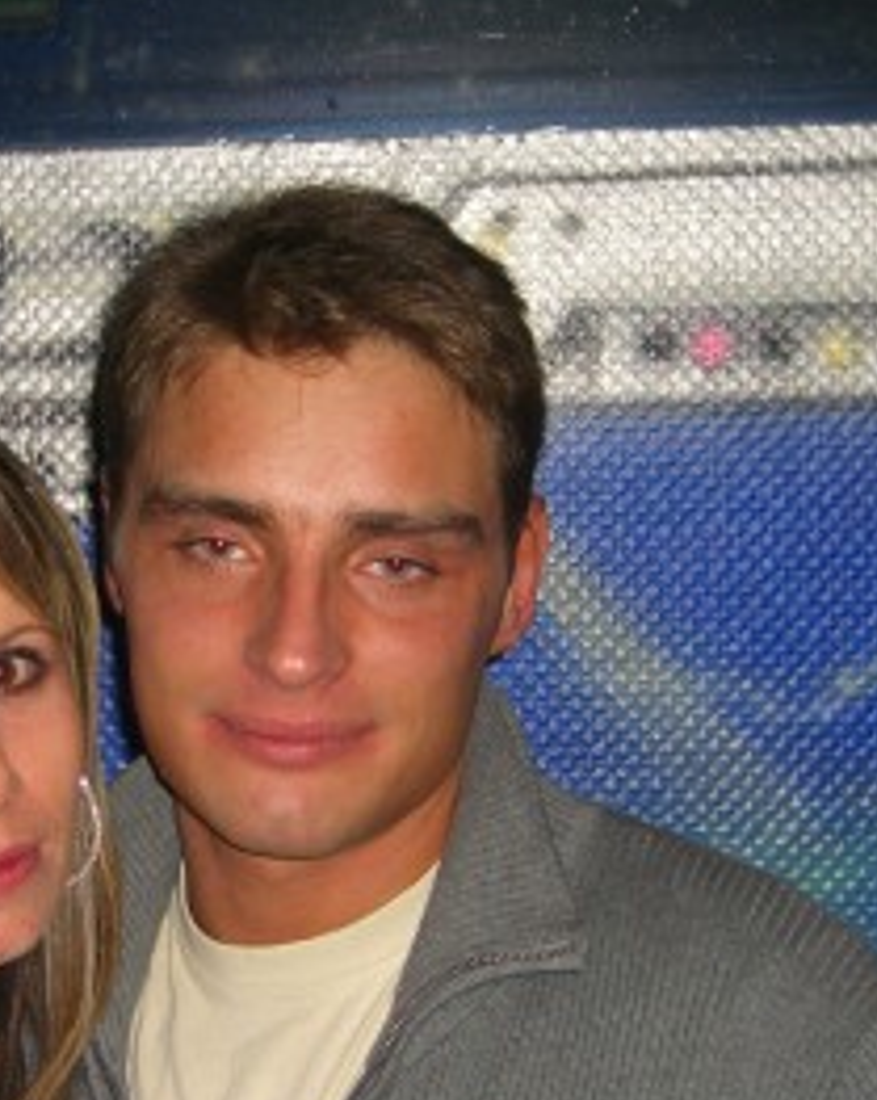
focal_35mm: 85
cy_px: 689
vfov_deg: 22.5
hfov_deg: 18.0
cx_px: 290
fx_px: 2763
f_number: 2.8
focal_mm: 7.9
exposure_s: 1/60
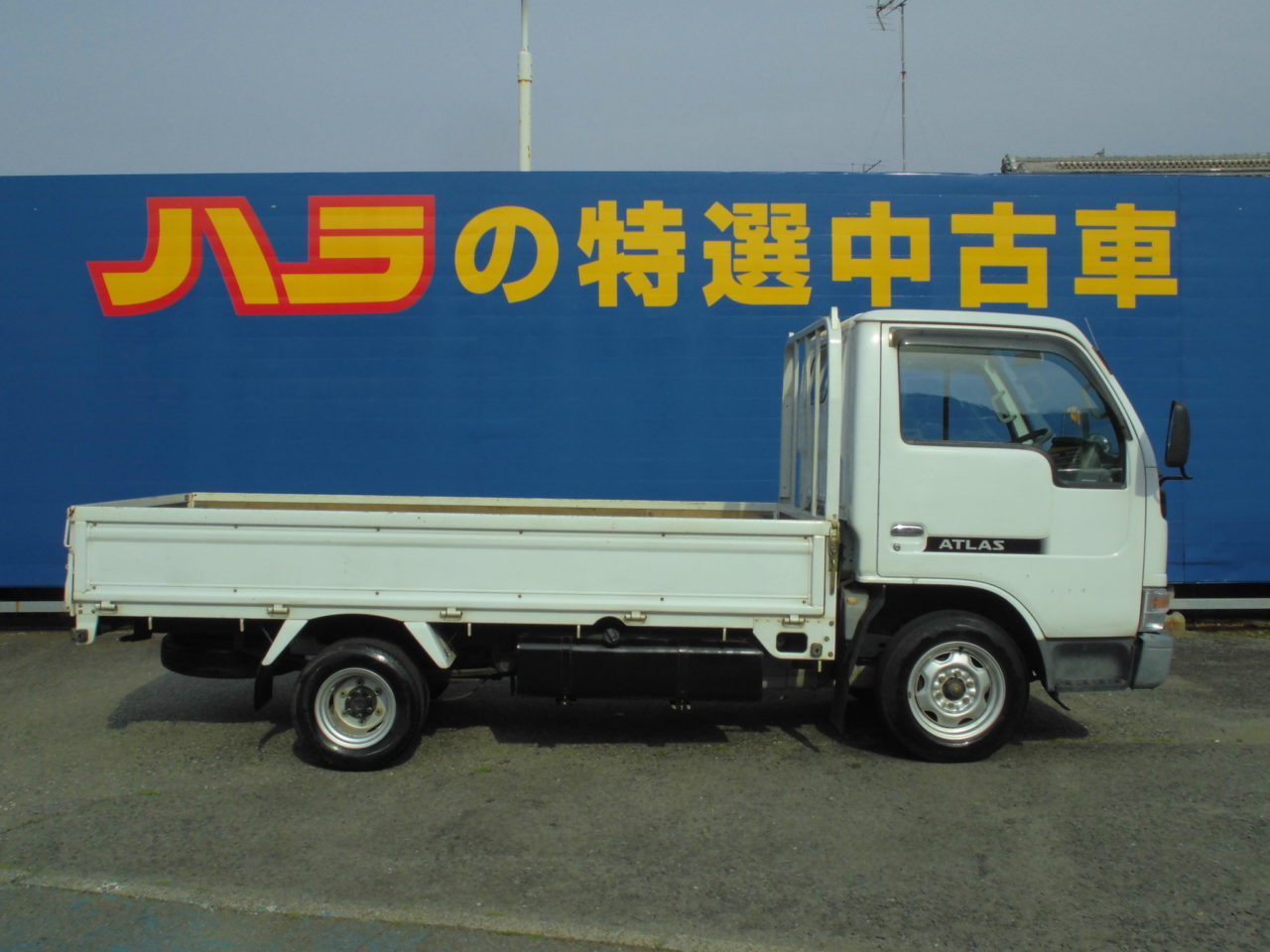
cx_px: 635
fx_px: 1394
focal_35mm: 38
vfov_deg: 37.7
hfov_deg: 49.0
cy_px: 476
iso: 100
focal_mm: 6.9
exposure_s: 1/800
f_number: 4.2
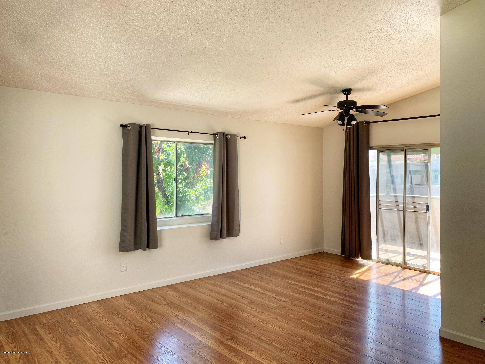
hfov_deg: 67.3
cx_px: 242
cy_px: 182
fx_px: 364
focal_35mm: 26
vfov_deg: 53.1
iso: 50
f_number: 1.8
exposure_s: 1/121
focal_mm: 4.25
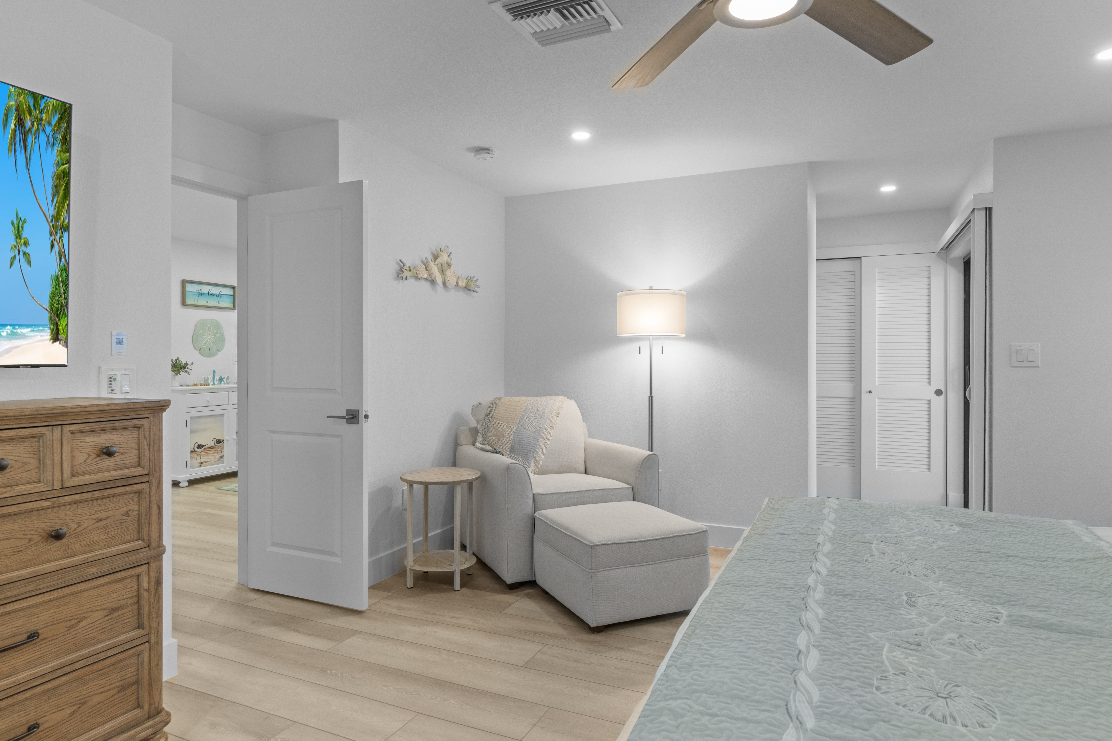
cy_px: 370
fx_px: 649
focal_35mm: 21
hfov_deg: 81.2
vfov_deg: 59.5
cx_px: 556
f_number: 7.1
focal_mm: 14
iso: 320
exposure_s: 1/5
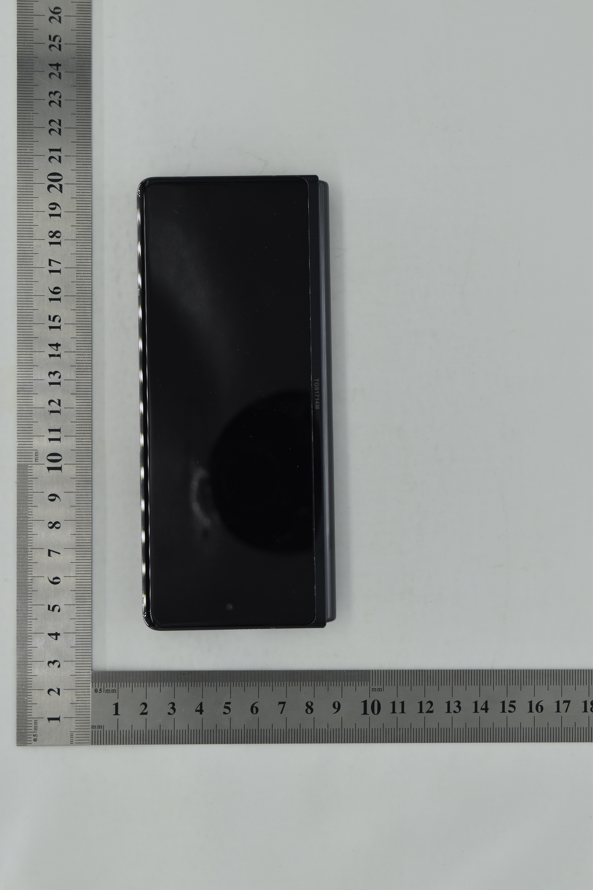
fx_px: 1482
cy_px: 445
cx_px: 296
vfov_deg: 33.4
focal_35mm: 60
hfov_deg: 22.6
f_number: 6.7
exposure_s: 1/250
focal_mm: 40
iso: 200
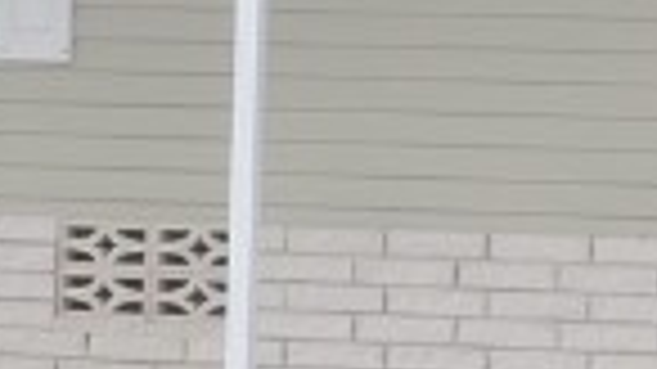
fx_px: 4406
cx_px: 1264
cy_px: 162
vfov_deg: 4.8
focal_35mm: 253
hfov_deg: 8.2
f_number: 3.2
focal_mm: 5.9
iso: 100
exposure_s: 1/800
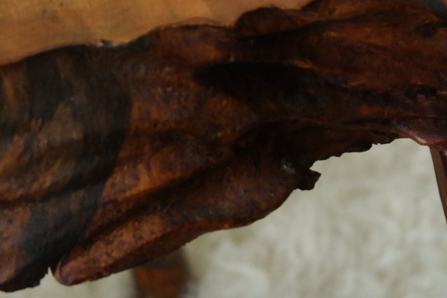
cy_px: -64
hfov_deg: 10.9
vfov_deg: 7.2
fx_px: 2334
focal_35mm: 188
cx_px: 191
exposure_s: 1/30
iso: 1600
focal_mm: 45
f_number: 5.6
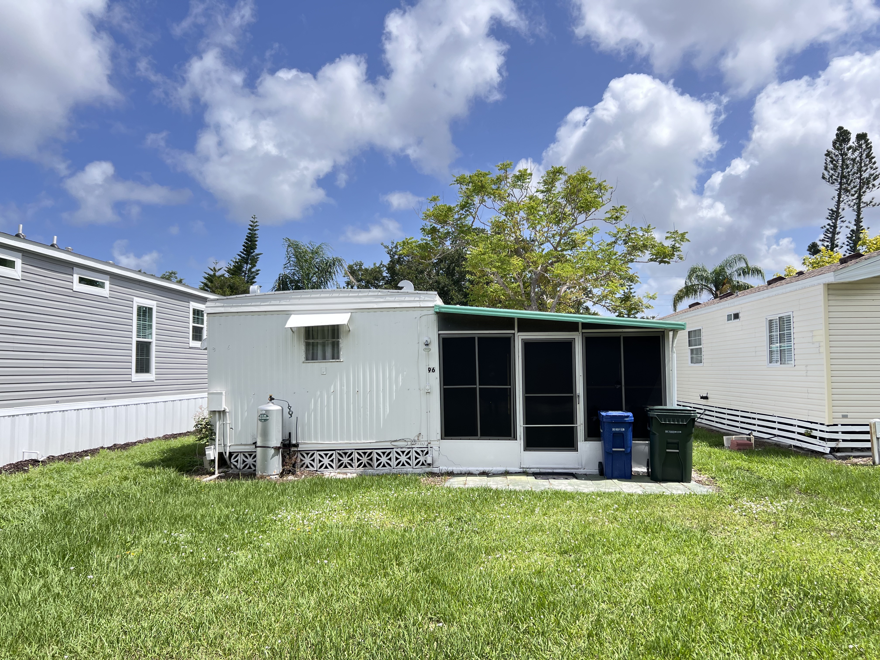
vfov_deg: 53.1
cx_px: 440
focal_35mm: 26
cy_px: 330
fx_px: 661
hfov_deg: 67.3
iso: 50
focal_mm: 5.7
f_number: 1.5
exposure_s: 1/2008
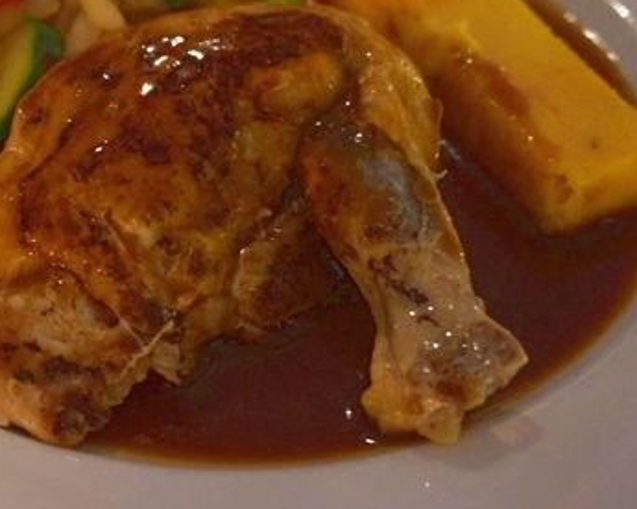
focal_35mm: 64
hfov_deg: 29.3
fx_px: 1203
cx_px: 167
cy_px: 196
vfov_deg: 23.9
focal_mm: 27
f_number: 4.5
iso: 3200
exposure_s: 1/4
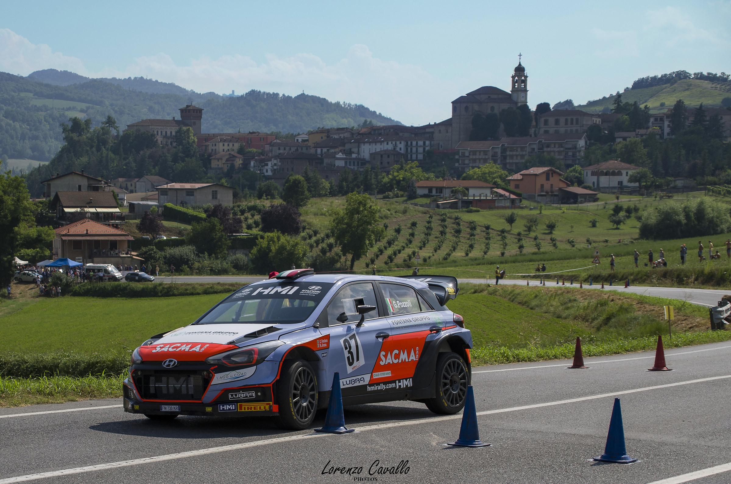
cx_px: 366
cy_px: 242
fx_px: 1216
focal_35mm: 60
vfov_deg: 22.5
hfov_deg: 33.5
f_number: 5.6
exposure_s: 1/1000
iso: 100
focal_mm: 40
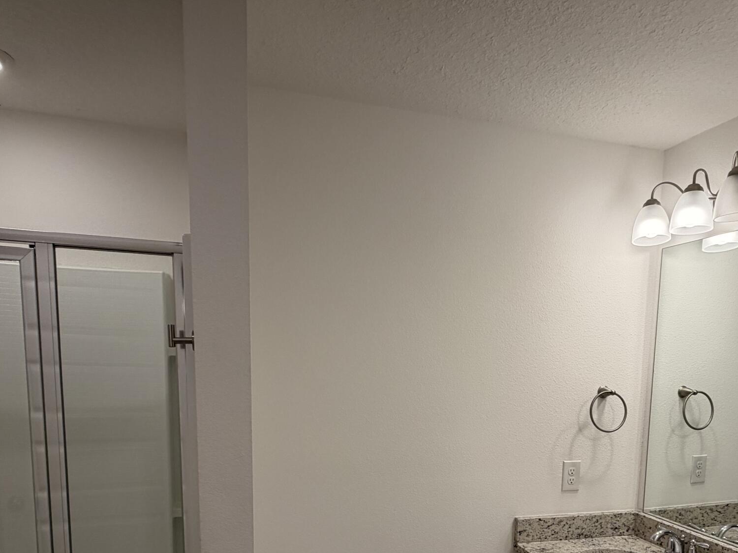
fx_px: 597
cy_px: 440
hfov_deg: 63.2
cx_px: 419
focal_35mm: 28
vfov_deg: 47.1
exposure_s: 1/120
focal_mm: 2.22
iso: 80
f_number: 2.2
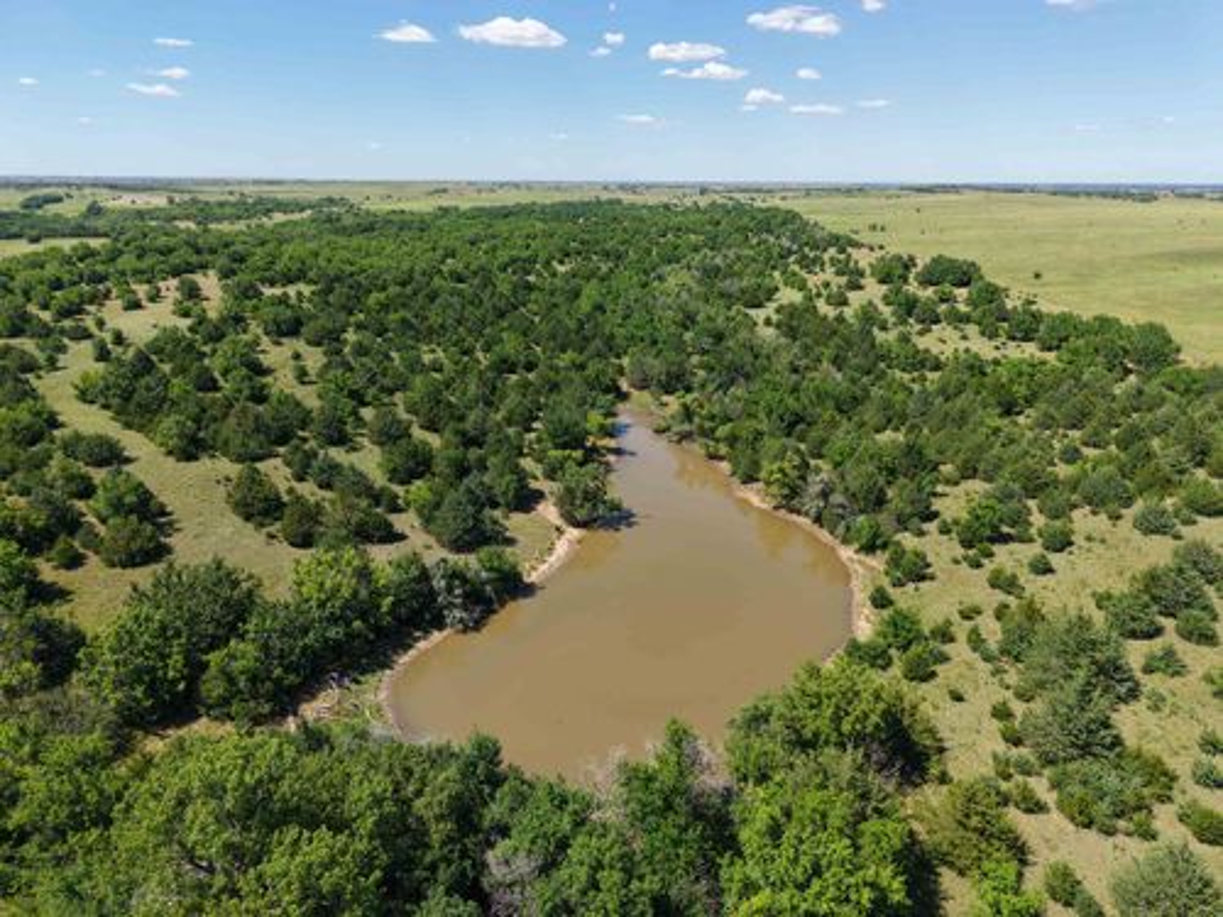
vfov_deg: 56.8
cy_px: 458
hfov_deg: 71.6
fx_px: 848
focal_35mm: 24
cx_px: 612
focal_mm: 8.67
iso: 180
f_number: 1.8
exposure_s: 1/3000
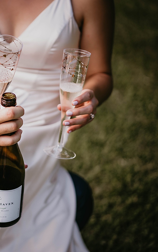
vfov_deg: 24.4
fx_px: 585
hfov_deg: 15.0
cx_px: -17
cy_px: 126
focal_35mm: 85
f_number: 1.8
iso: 400
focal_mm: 55
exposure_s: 1/1000
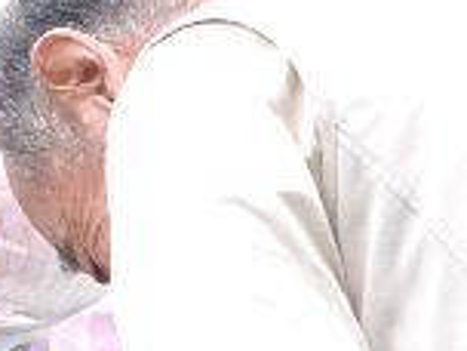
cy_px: -28
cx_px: -240
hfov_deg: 2.1
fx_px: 12735
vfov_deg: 1.6
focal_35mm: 944
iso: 50
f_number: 3.3
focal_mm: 37.3
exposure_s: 1/50
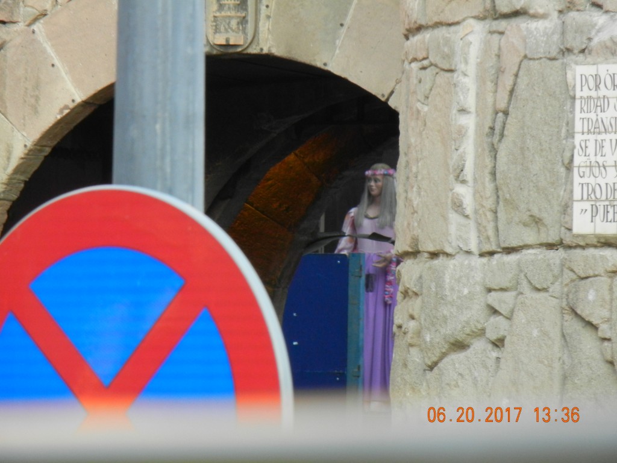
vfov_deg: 5.0
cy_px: 232
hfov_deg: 6.6
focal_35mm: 300
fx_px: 5347
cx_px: 308
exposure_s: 1/87.6
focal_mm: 54
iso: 640
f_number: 5.6
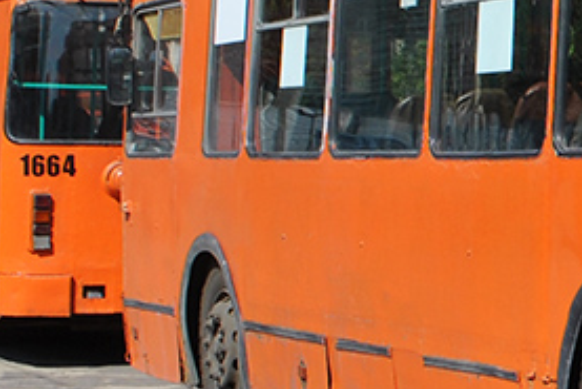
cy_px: -53
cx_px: 1048
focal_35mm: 156
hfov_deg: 12.1
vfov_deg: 8.7
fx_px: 2523
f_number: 8
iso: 100
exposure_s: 1/250
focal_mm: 24
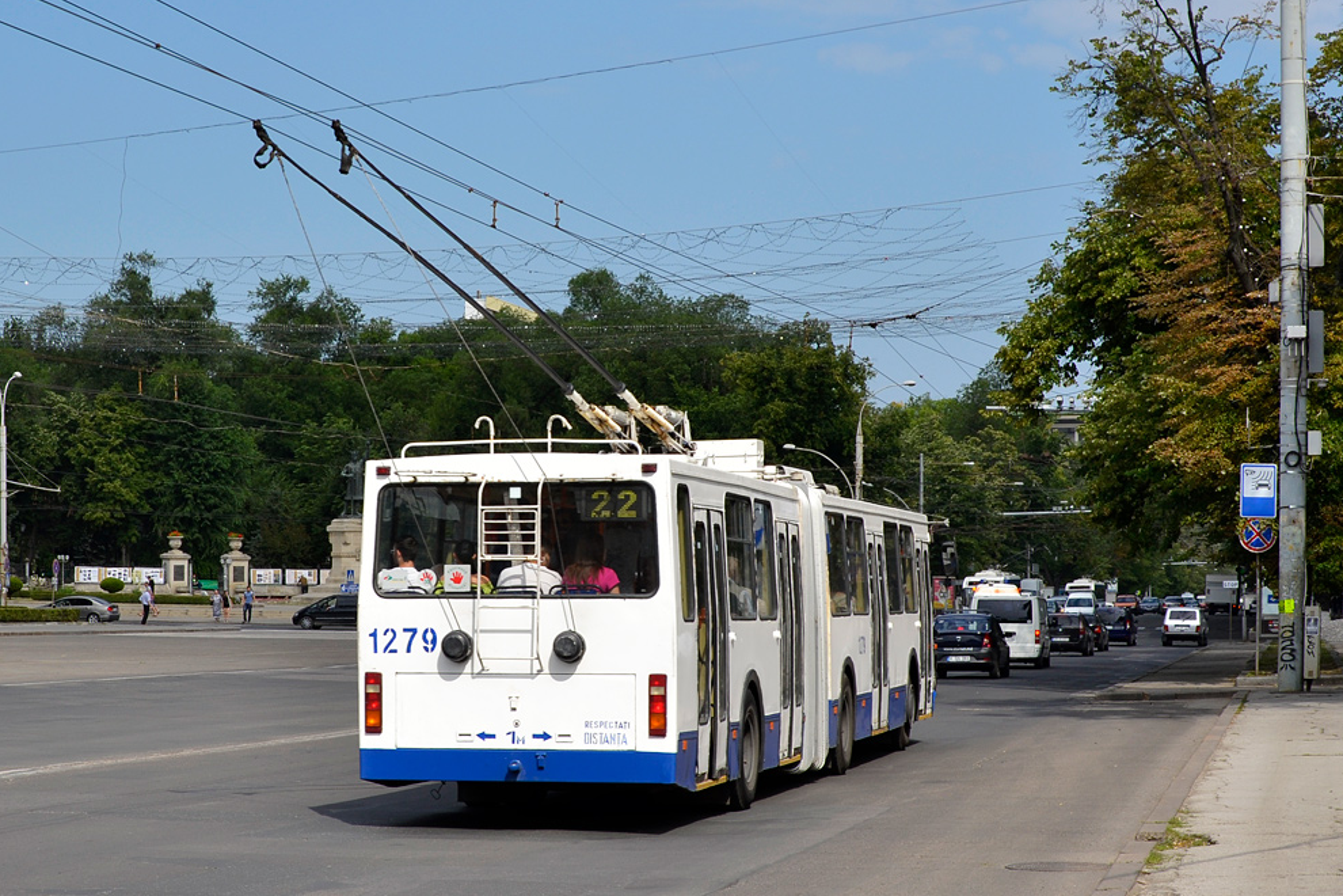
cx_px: 571
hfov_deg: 31.6
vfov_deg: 21.4
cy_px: 396
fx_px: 2373
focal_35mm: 64
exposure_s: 1/320
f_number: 8
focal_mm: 35
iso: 100
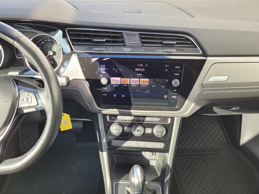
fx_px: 195
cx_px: 130
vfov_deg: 53.1
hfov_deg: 67.3
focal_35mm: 26
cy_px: 97
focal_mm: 5.4
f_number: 1.8
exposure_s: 1/122
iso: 40
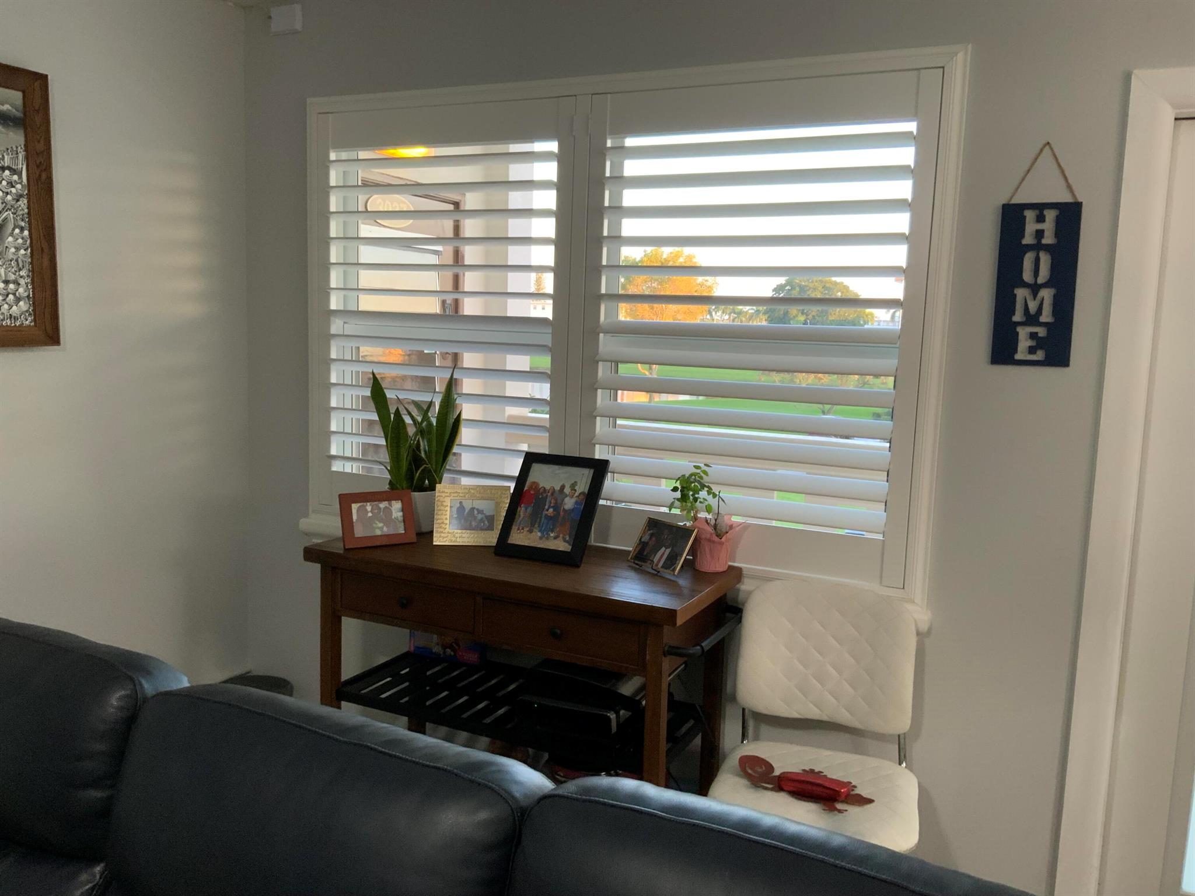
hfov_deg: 61.7
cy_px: 448
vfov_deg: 48.2
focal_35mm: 29
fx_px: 1001
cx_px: 598
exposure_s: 1/60
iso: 125
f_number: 1.8
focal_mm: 3
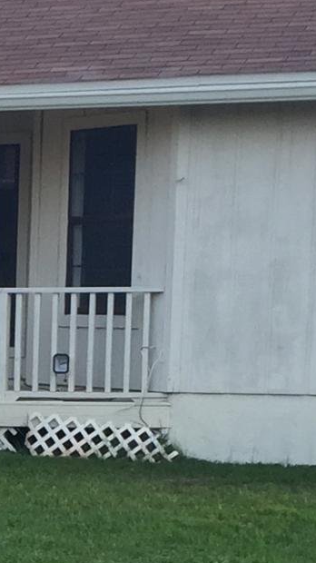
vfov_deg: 13.6
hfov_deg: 7.6
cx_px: -302
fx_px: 2283
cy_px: 711
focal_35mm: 153
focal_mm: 4.15
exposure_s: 1/120
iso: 40
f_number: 2.2
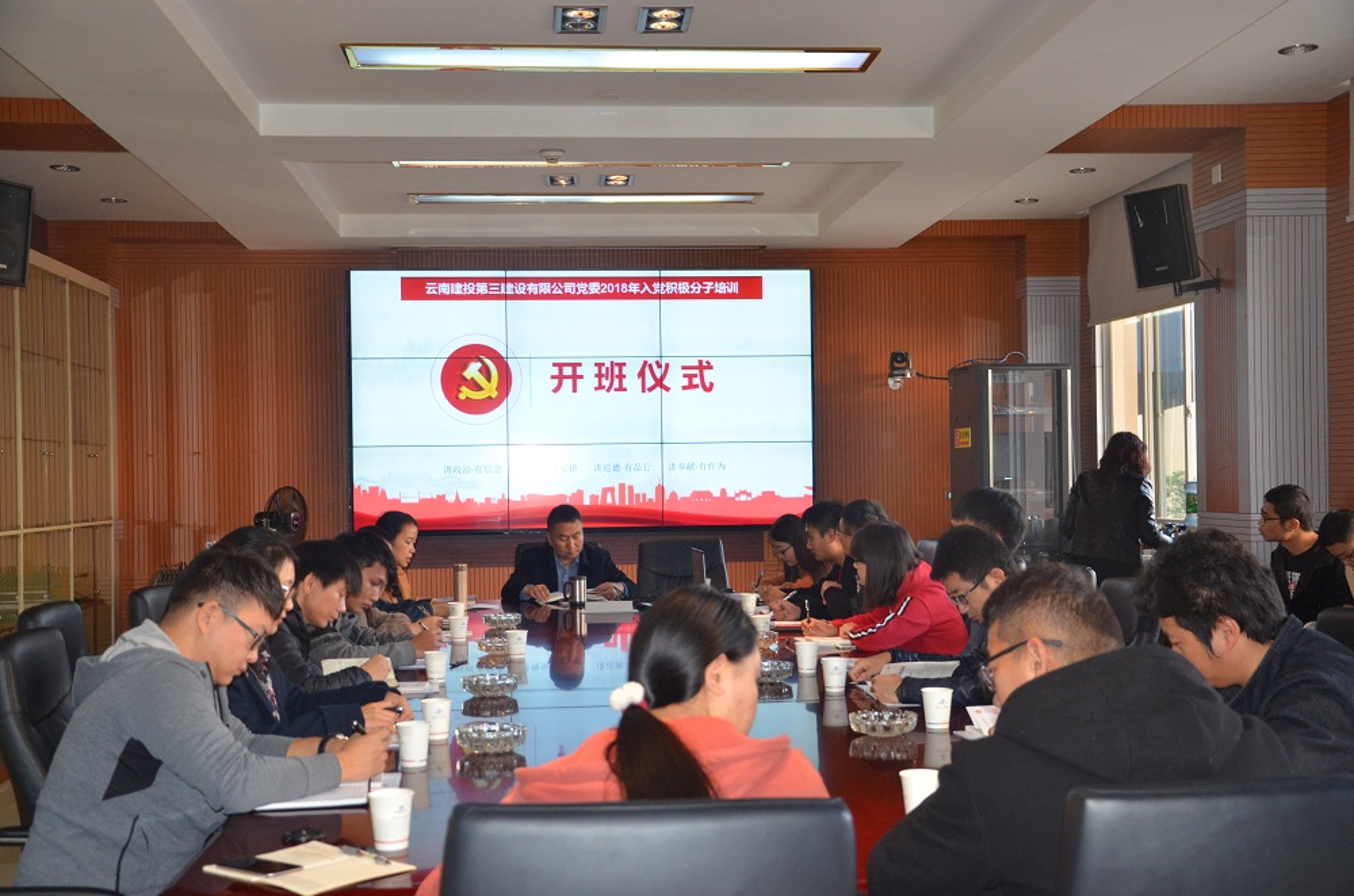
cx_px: 677
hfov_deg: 43.7
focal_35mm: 45
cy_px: 448
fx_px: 1689
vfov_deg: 29.7
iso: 800
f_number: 4.2
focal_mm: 30
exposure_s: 1/60
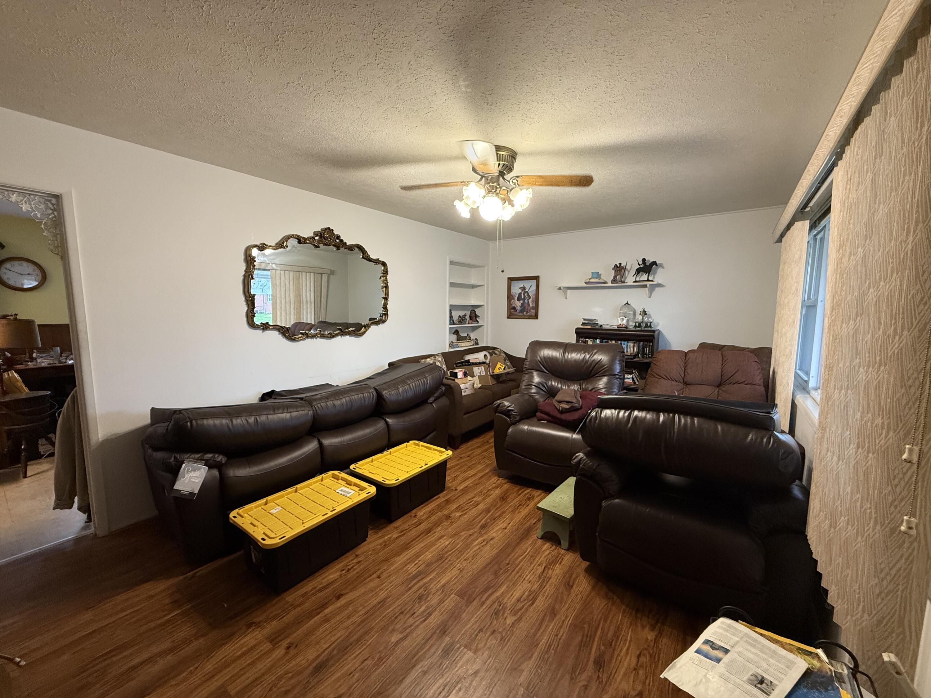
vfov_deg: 85.7
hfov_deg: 102.1
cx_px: 466
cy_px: 349
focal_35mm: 14
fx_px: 377
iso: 320
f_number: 2.2
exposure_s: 1/60
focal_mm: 2.22
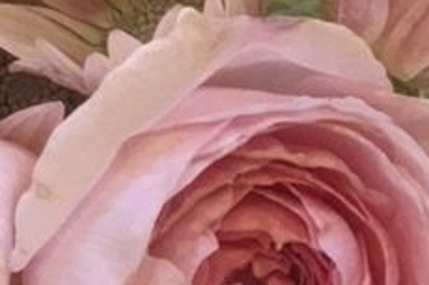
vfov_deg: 5.7
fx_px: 2870
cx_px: 15
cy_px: 158
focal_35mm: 241
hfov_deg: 8.5
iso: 200
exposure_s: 1/60
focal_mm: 6
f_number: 2.4
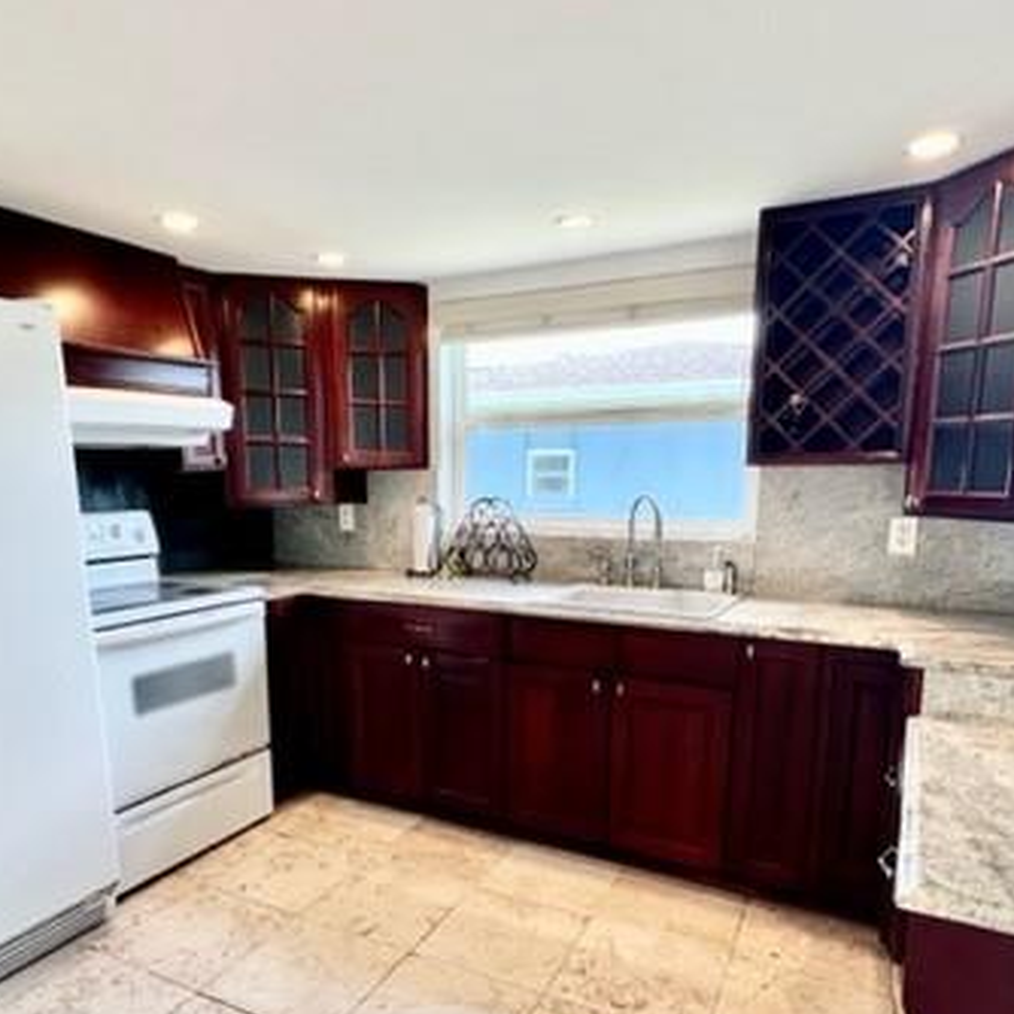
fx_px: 729
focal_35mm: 22
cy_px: 616
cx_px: 464
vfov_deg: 68.8
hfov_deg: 69.5
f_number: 1.8
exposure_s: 1/120
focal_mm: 1.57
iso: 100
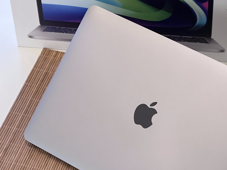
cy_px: 99
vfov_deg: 11.1
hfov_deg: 14.7
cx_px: 158
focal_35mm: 134
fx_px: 879
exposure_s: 1/60
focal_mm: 9
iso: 320
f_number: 2.8
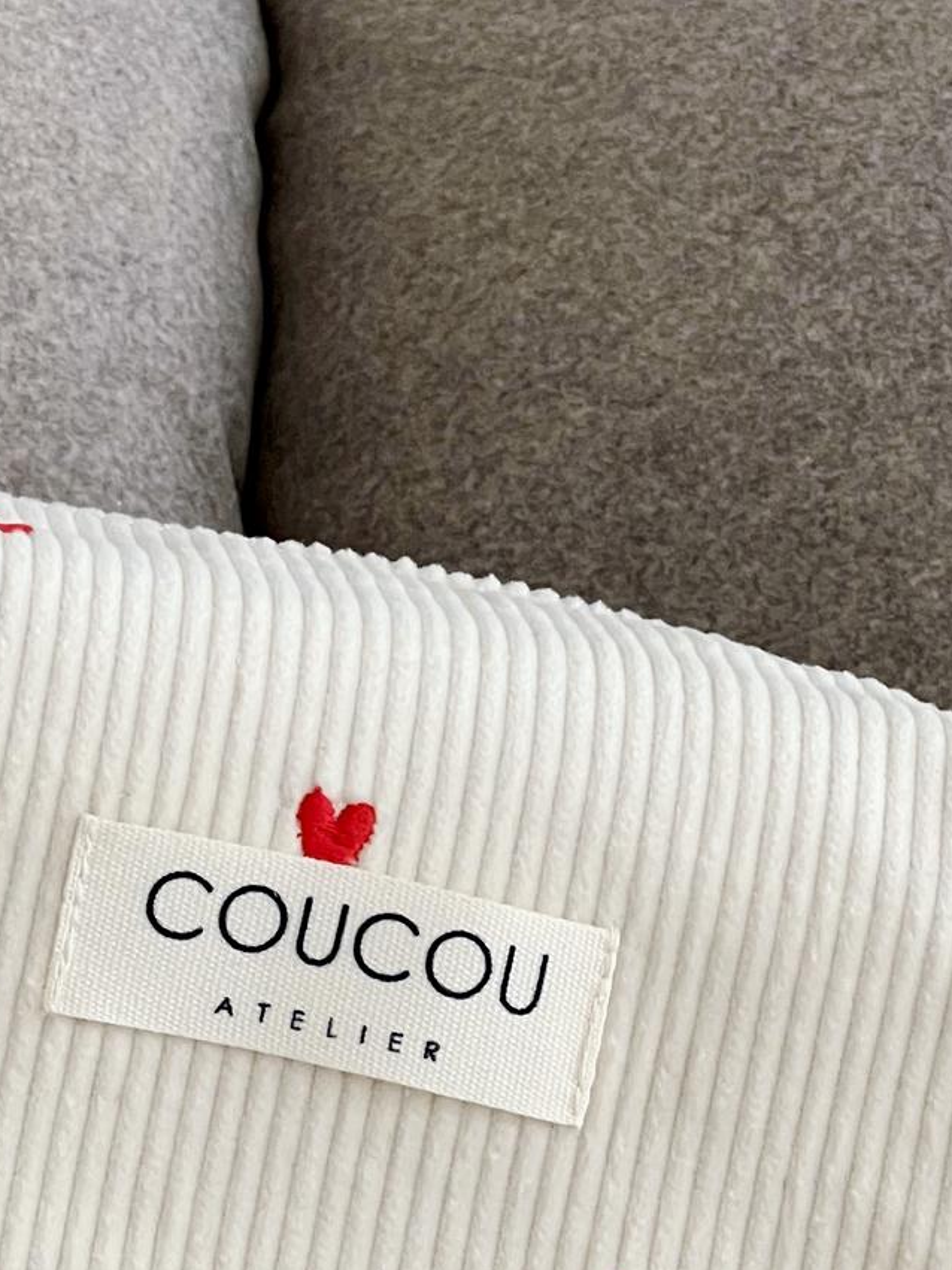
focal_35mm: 181
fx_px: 6639
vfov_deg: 10.9
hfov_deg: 8.2
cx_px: 192
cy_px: 1061
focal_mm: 9
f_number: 2.8
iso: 320
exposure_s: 1/60
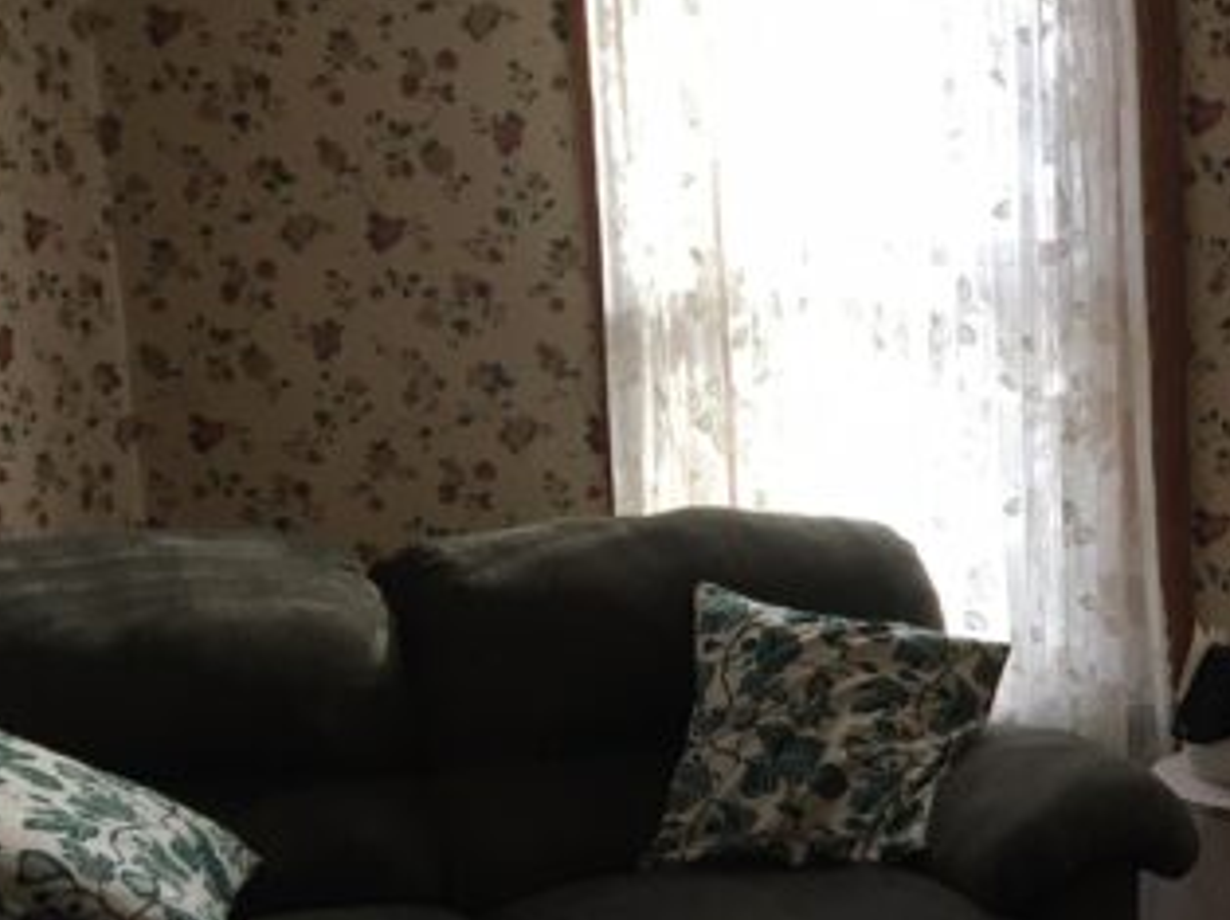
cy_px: 736
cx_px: 1379
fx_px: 2521
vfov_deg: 20.5
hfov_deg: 25.3
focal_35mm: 71
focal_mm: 4.15
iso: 25
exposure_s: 1/30
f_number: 2.2
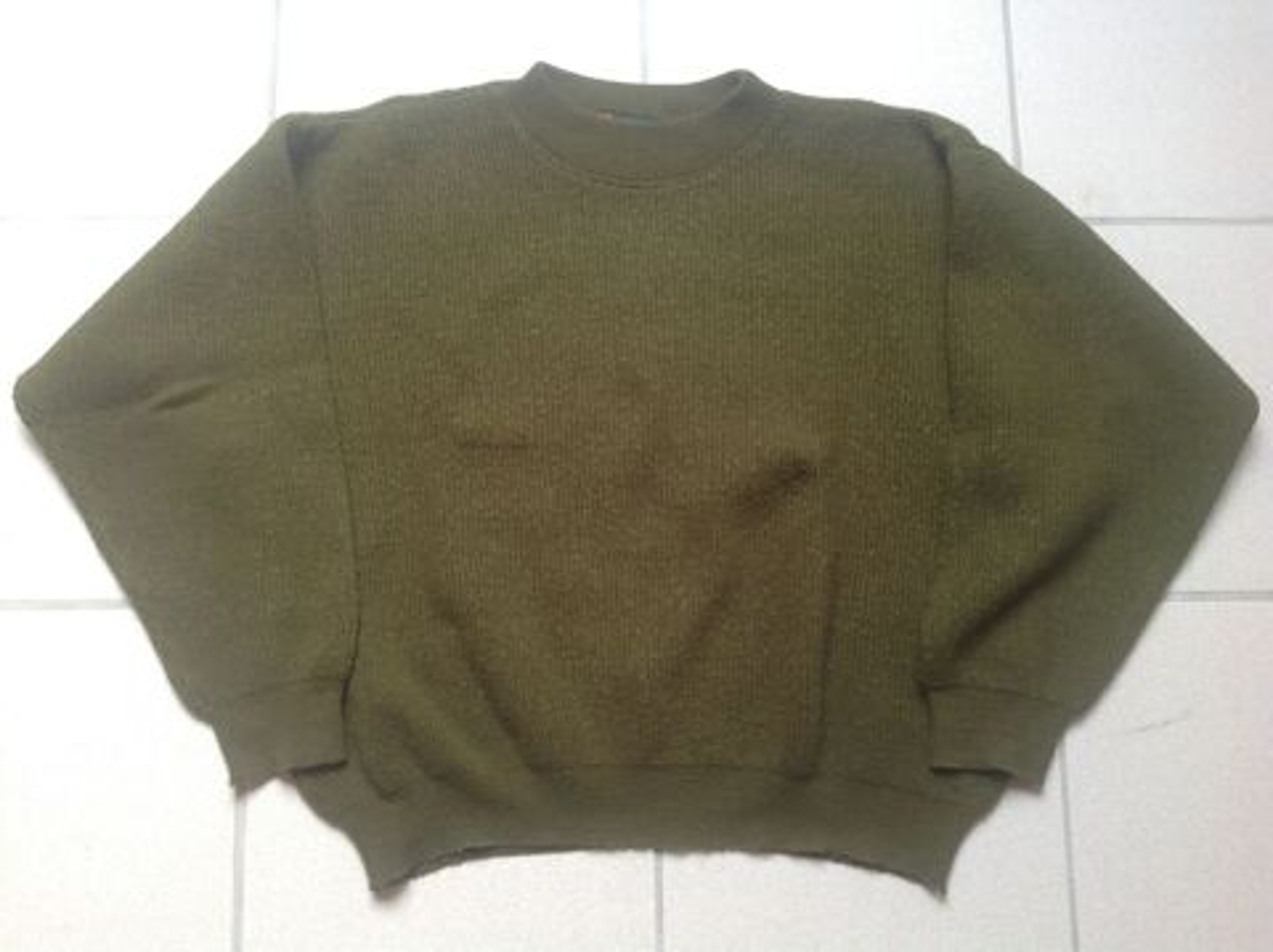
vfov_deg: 40.6
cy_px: 476
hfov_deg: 52.7
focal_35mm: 35
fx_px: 1286
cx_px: 636
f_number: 2.4
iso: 50
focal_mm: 4.28
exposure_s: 1/60
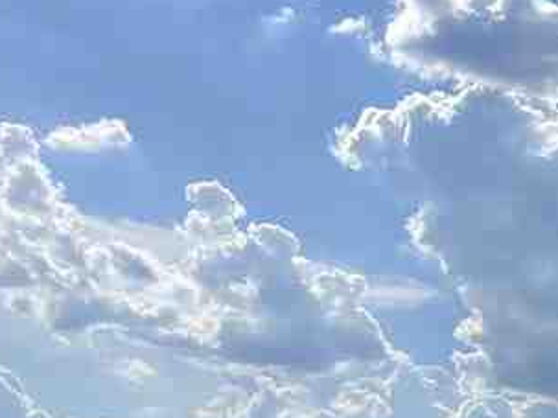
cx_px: 983
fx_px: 1772
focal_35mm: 110
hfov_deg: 15.5
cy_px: 731
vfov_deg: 12.4
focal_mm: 4.2
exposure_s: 1/8403
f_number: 1.6
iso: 32
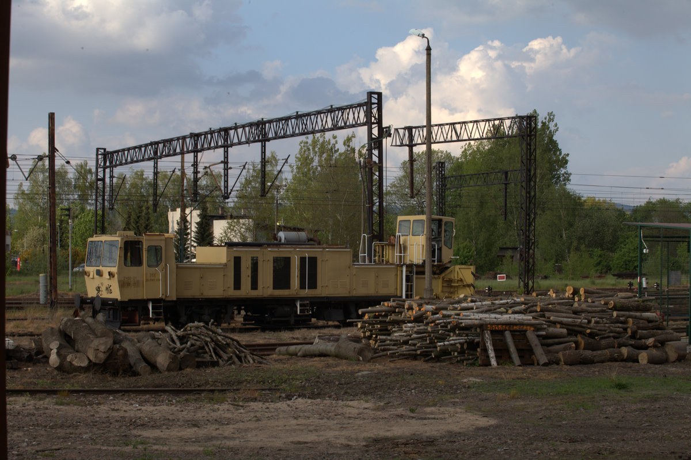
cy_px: 230
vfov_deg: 20.0
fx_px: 1305
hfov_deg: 29.7
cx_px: 346
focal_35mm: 68
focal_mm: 70
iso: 320
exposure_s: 1/80
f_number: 18
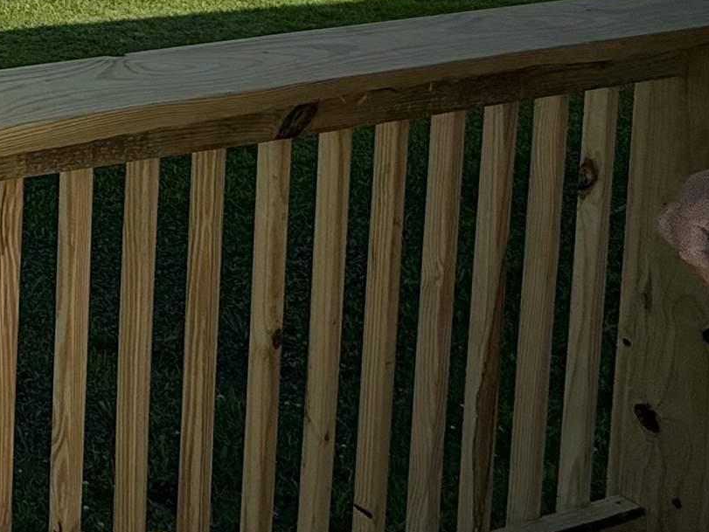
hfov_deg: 24.2
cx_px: -458
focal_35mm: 53
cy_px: -175
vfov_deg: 23.9
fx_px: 1086
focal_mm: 2.22
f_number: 2.2
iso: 50
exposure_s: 1/2320
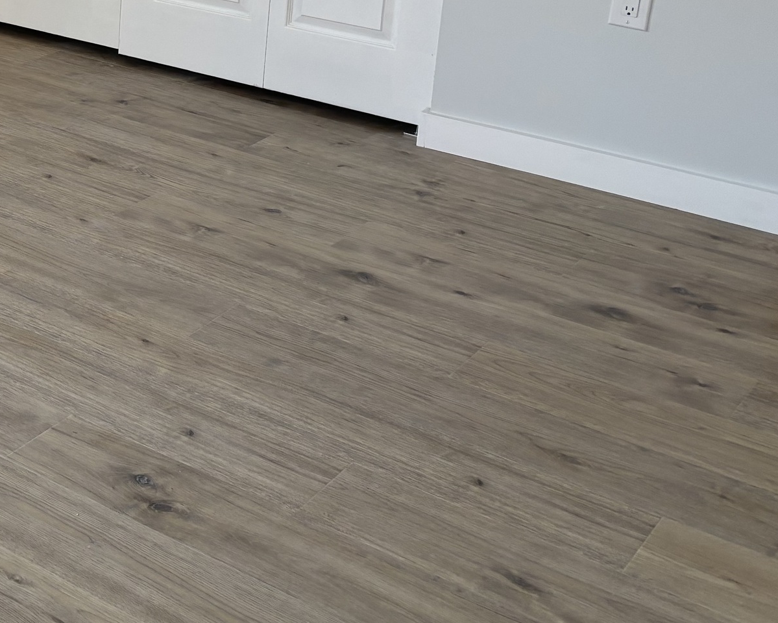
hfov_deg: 25.6
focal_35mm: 65
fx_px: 1497
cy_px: -3
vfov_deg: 22.6
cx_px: -195
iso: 64
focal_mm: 5.96
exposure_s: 1/60
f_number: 1.6
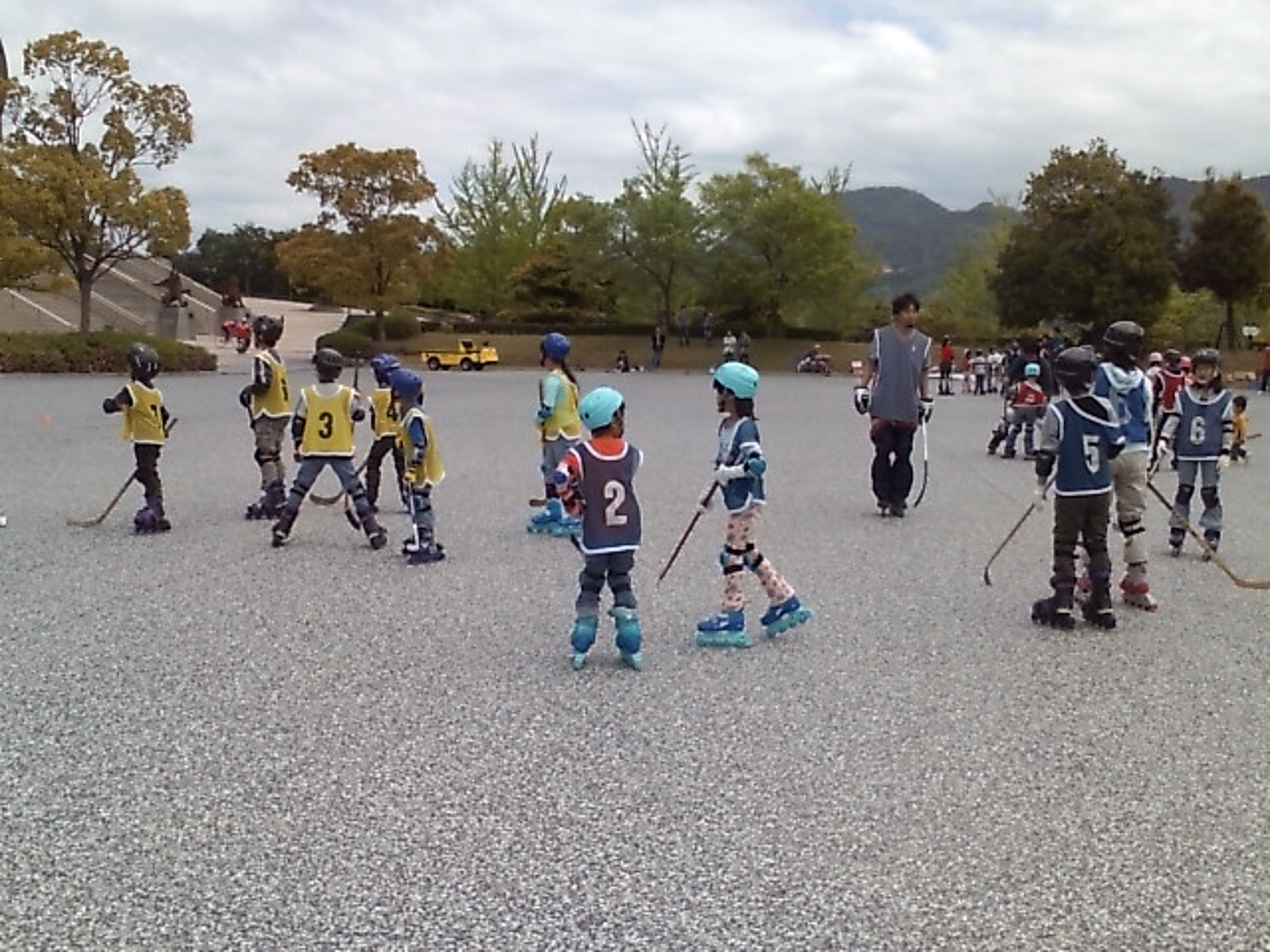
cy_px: 476
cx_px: 635
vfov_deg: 48.2
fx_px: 1064
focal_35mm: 29
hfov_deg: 61.7
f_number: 3.5
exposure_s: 1/1053
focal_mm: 3.73
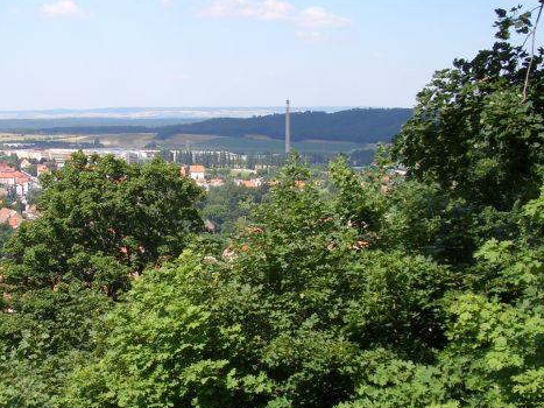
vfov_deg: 24.4
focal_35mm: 60
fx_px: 943
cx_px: 164
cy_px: 232
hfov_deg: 31.8
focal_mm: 5.8
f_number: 4.3
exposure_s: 1/250
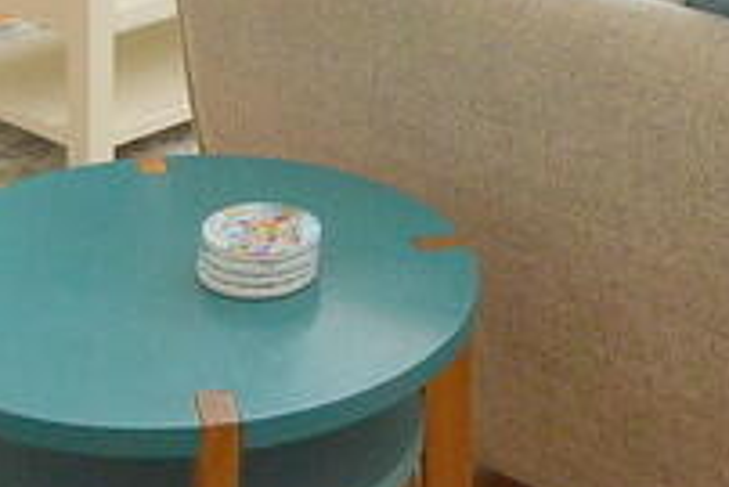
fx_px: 1540
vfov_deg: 14.1
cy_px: -572
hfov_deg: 26.6
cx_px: 339
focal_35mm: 76
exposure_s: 1/50
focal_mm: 10
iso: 400
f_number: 5.6
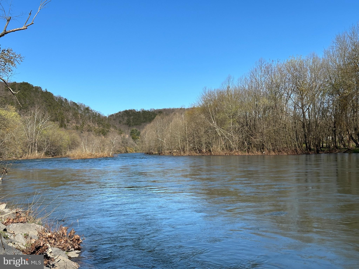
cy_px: 134
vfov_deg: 30.3
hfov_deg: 39.7
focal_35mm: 48
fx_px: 498
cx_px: 180
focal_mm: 6.86
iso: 64
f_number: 1.78
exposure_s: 1/3876
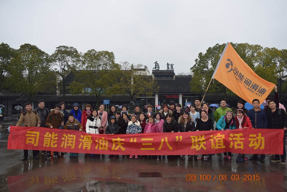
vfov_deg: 47.9
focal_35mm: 27
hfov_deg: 67.4
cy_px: 96
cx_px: 144
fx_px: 215
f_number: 5.6
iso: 100
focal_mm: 18
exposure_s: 1/200
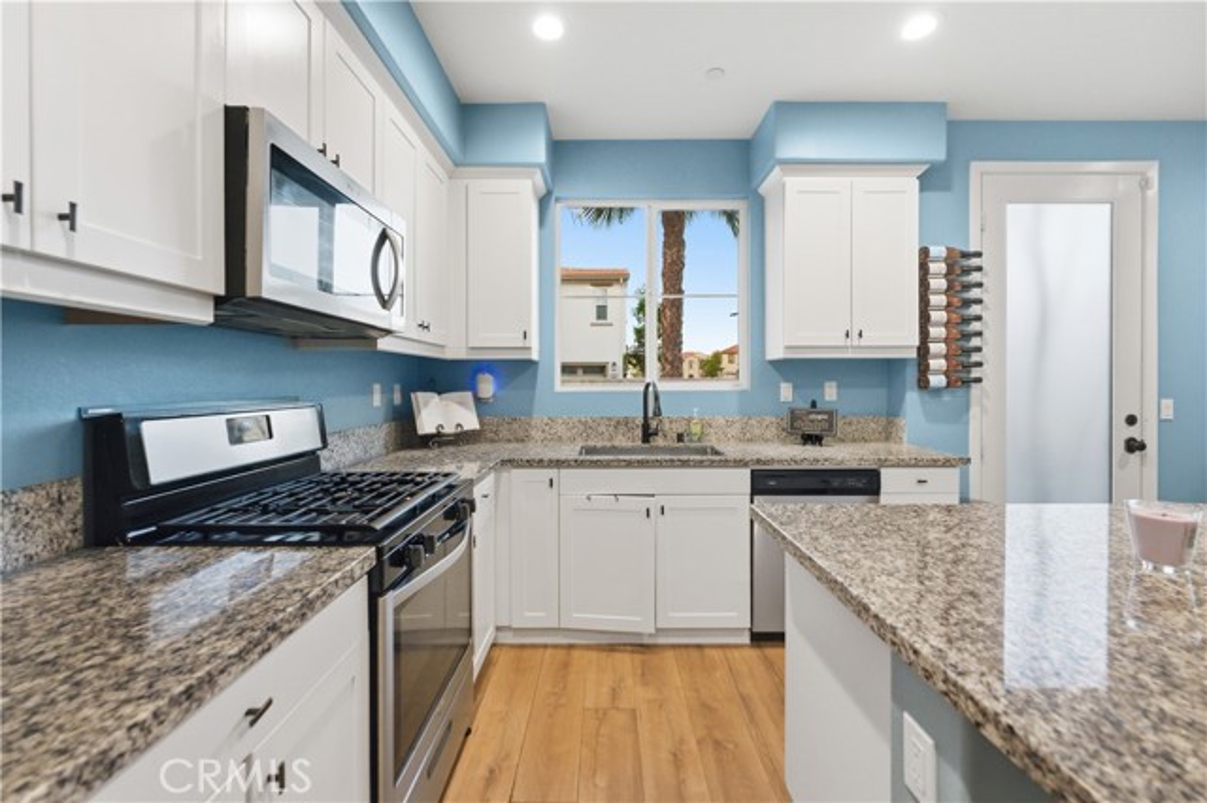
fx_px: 469
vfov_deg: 81.1
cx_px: 604
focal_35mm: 14
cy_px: 402
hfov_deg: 104.3
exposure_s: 1/320
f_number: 5
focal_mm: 14
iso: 1000
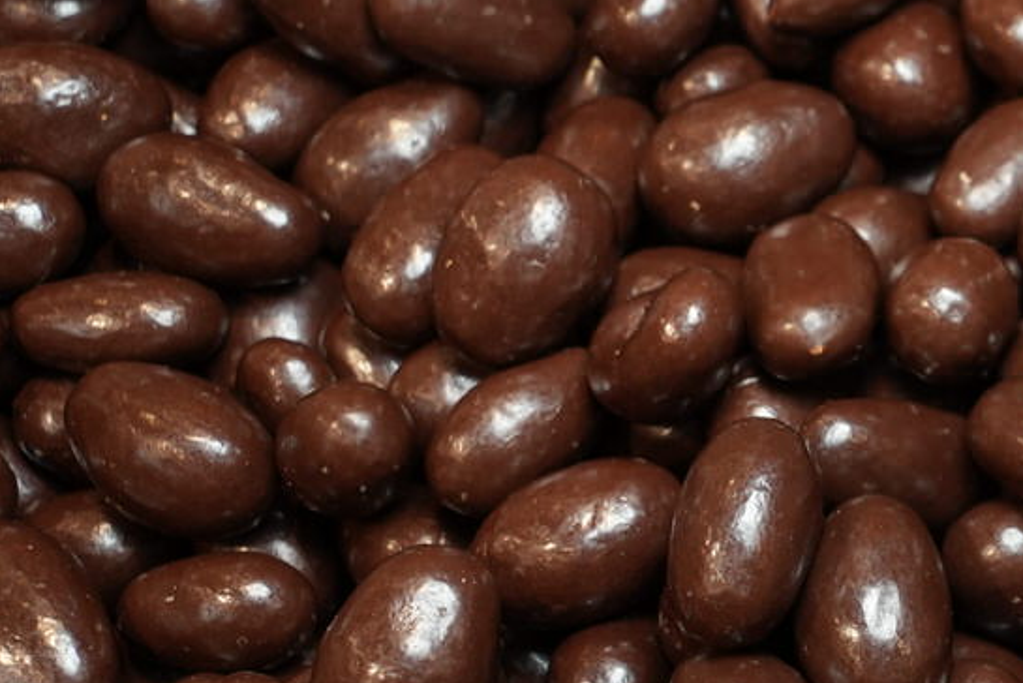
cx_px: 1693
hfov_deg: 19.1
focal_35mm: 88
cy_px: 320
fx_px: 2502
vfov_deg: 15.5
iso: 640
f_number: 7.1
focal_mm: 24
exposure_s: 1/160
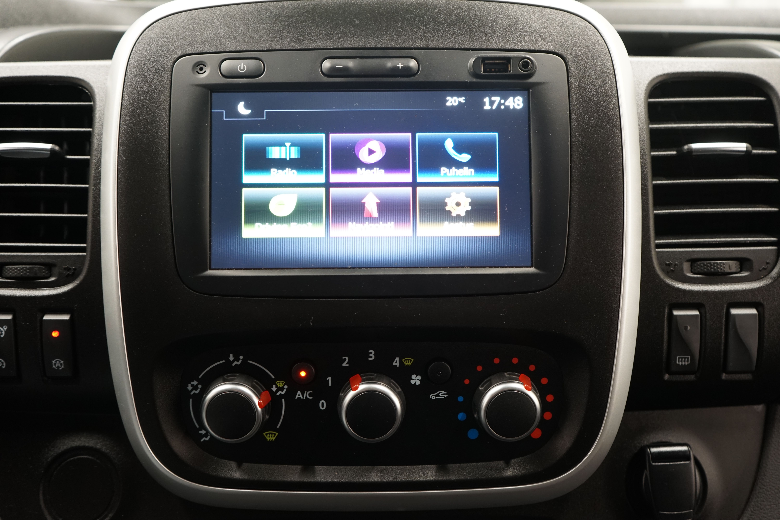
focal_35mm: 33
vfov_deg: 40.0
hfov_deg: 57.2
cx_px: 390
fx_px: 715
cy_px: 260
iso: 800
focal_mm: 33
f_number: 4.5
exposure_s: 1/8
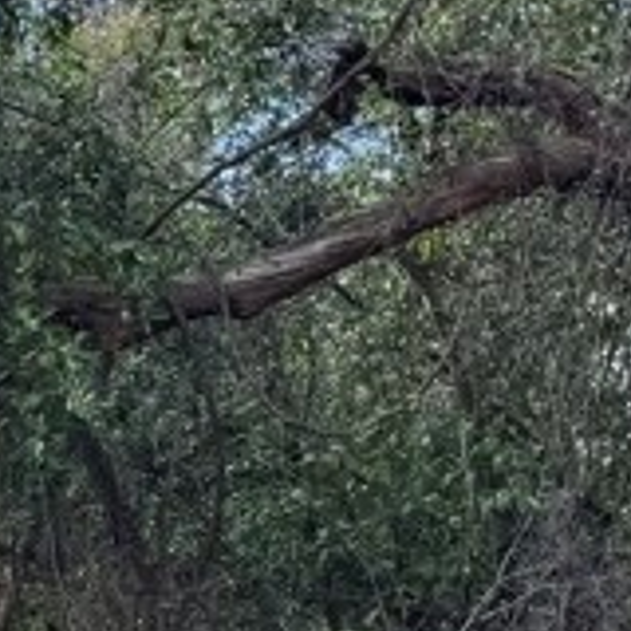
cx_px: -793
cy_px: 769
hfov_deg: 11.1
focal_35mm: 136
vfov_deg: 12.5
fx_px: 2805
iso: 80
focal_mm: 6.76
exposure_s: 1/664
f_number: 1.78
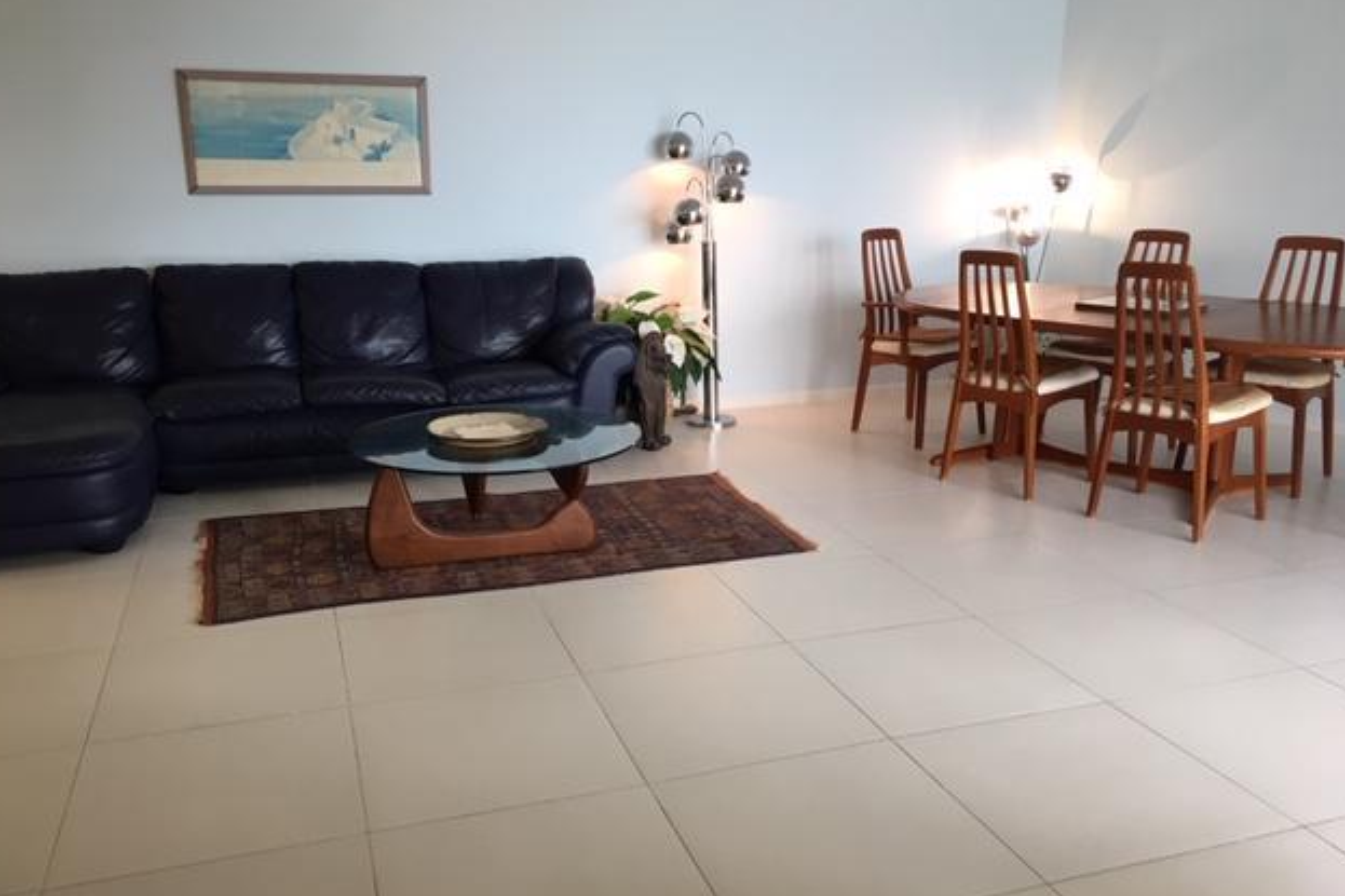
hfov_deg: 60.3
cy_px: 469
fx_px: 1158
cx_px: 665
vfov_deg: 42.3
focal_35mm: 31
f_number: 2.2
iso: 50
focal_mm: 4.15
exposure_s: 1/30
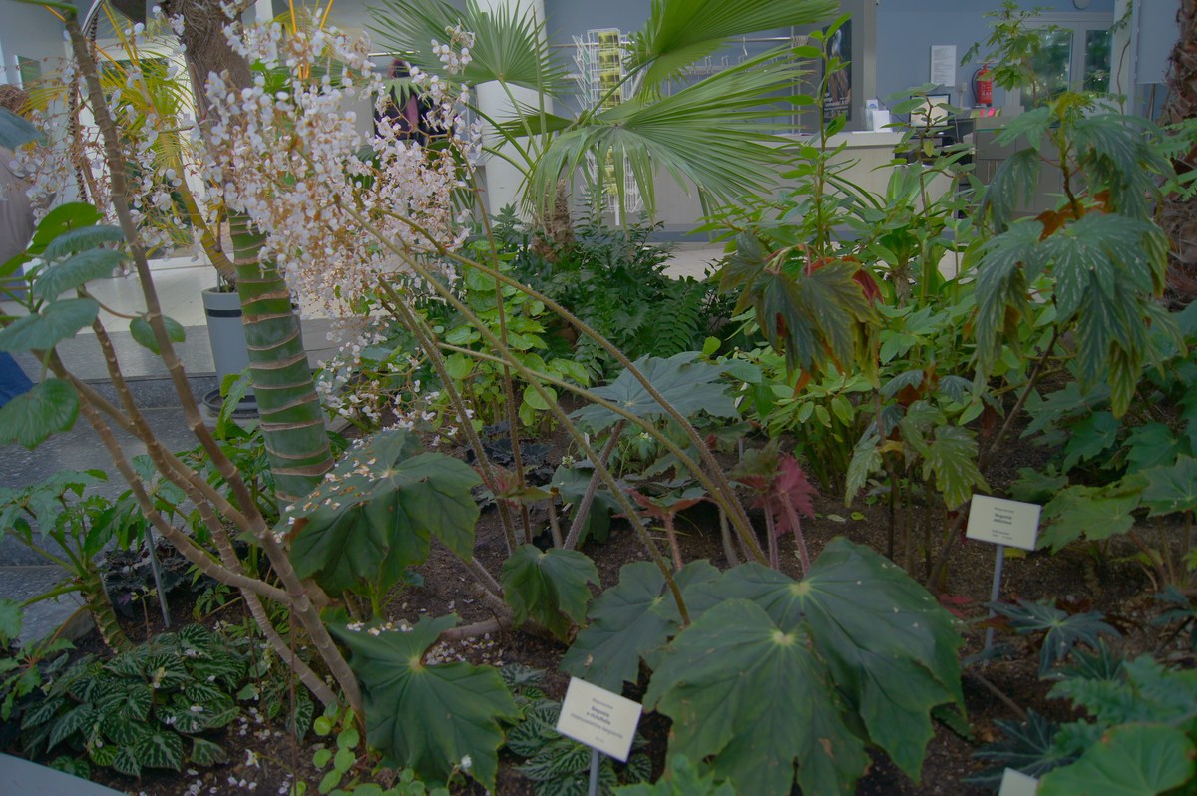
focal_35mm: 27
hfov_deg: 67.4
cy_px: 398
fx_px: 897
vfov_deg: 47.9
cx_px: 598
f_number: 3.5
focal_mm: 18
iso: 200
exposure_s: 1/40
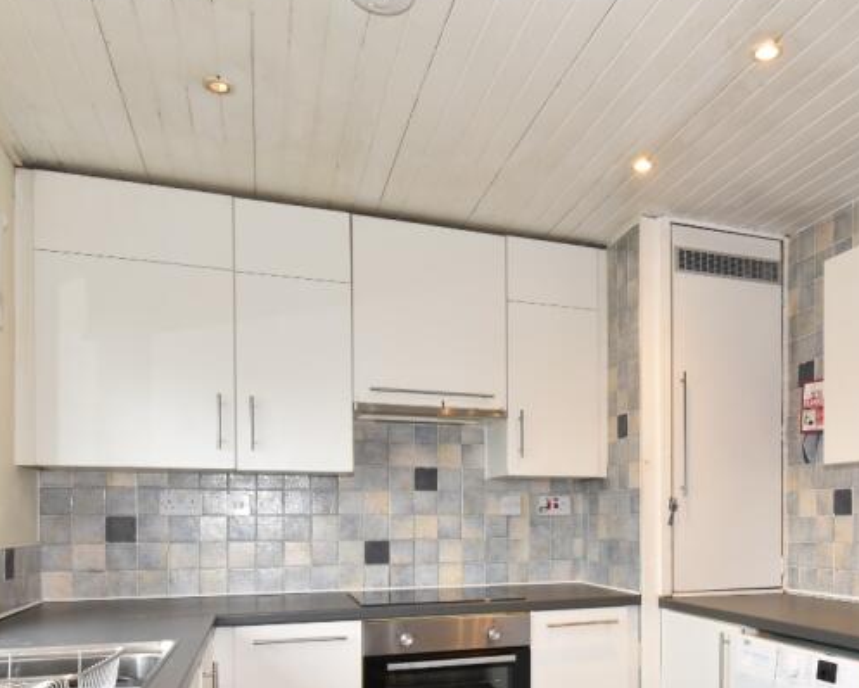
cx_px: 576
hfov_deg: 59.0
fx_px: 738
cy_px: 537
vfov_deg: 47.6
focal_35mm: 29
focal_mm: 10
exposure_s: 1/3
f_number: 9
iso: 100
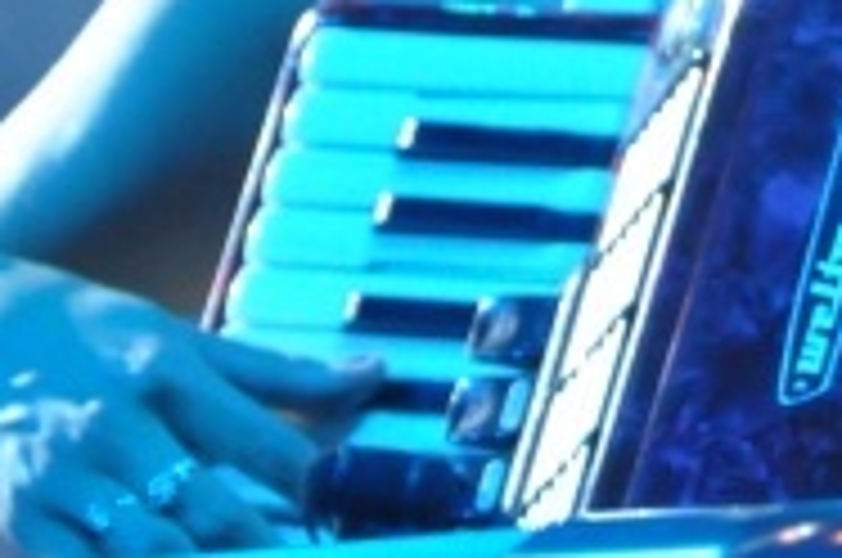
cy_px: -56
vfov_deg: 2.0
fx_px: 15740
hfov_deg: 3.1
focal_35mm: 674
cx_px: 937
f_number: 5.6
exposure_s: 1/100
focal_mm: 105
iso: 3200
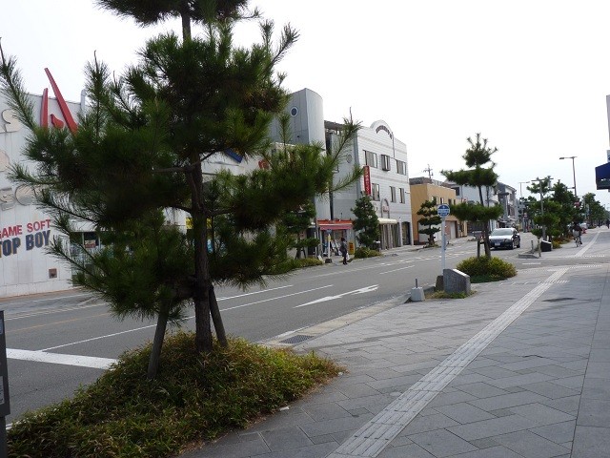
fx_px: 546
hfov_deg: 58.4
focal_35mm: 31
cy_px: 229
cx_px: 305
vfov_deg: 45.4
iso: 80
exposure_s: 1/500
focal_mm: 5.5
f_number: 3.6
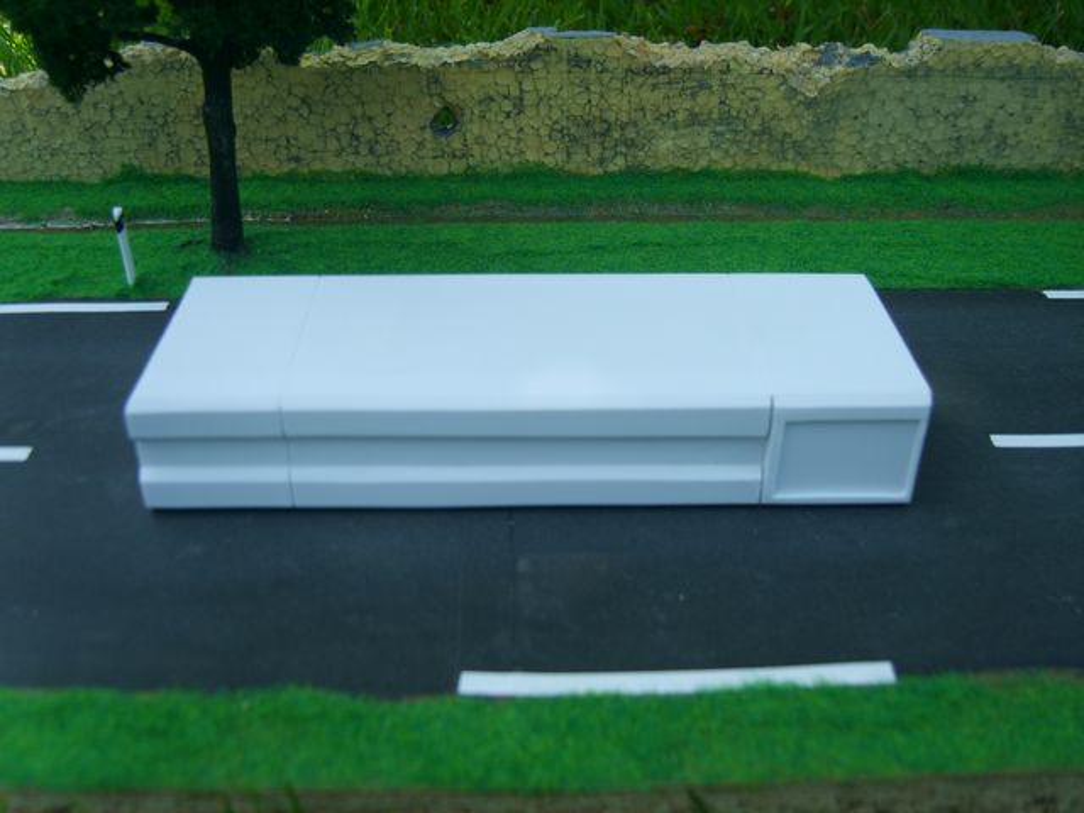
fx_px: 1096
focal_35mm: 35
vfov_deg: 40.7
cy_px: 406
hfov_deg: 52.6
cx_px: 542
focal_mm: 7.4
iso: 50
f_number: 2.8
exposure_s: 1/500
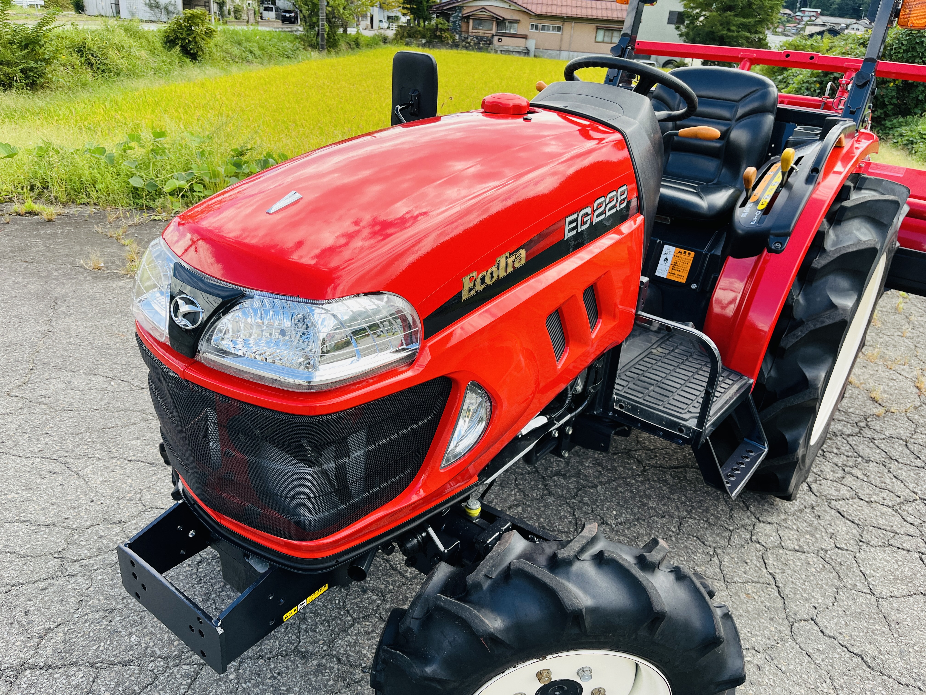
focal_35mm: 26
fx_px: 696
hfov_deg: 67.3
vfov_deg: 53.1
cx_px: 463
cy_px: 348
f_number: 1.6
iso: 50
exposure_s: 1/696
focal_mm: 5.1
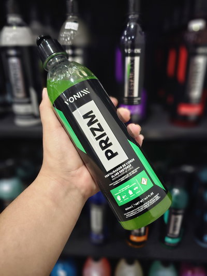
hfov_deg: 58.9
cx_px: 104
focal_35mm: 23
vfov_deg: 73.9
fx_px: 183
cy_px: 138
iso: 1250
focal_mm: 6.3
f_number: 1.7
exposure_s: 1/16.7
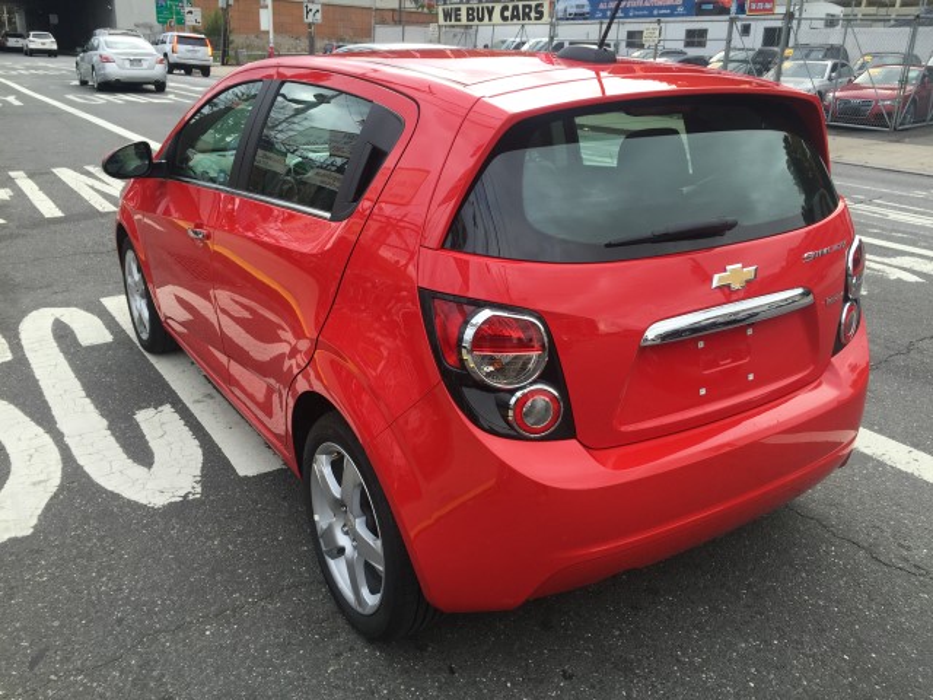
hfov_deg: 61.7
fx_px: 782
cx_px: 466
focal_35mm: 29
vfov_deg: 48.2
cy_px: 350
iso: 32
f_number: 2.2
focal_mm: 4.15
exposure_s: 1/186
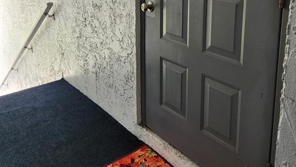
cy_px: 16
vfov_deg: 31.3
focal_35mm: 36
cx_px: 158
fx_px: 283
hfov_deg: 55.2
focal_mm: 5.4
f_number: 1.8
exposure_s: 1/180
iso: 32
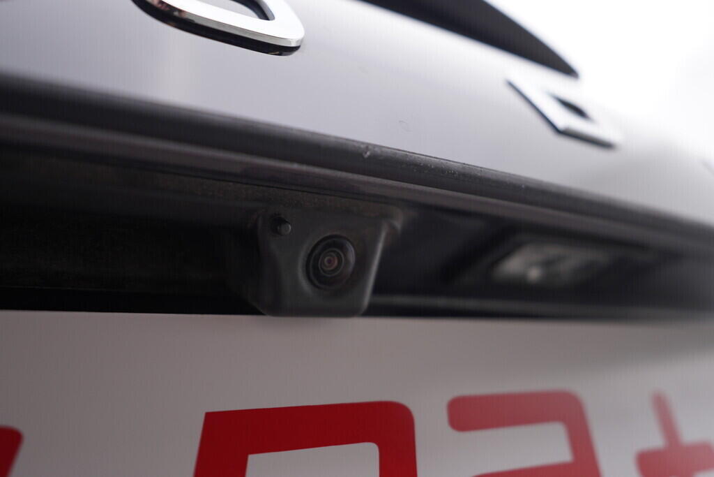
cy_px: 238
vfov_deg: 36.9
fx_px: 714
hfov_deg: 53.1
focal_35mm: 36
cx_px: 357
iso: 125
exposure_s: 1/60
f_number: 3.5
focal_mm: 24
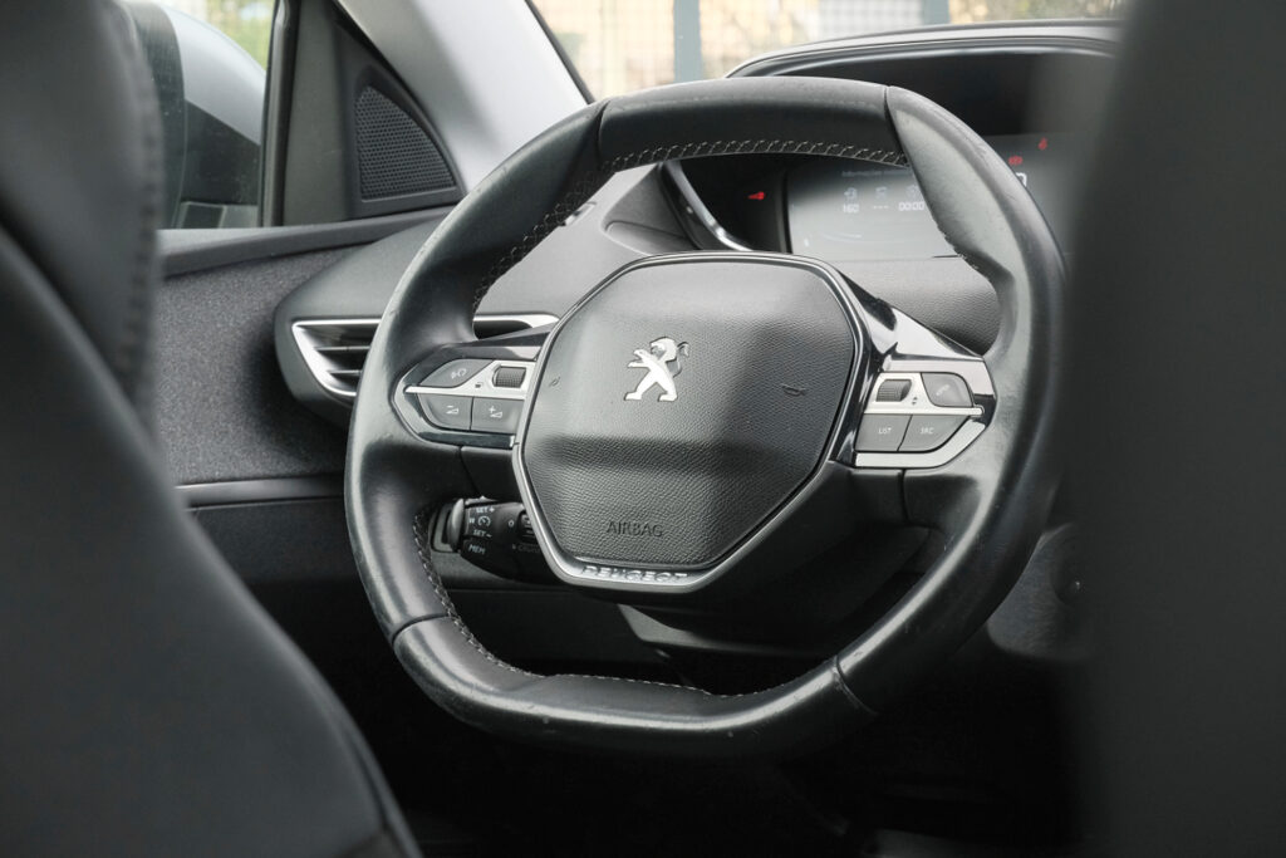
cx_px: 643
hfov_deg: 29.7
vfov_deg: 20.0
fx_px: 2429
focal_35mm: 68
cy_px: 429
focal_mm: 45
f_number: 9
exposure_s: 1/160
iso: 2000
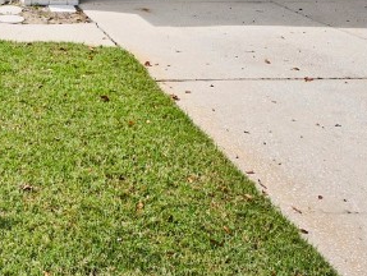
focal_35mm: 57
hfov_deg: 30.9
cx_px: -14
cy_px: -142
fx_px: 605
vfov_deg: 21.4
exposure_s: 1/400
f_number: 7.1
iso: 200
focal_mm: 8
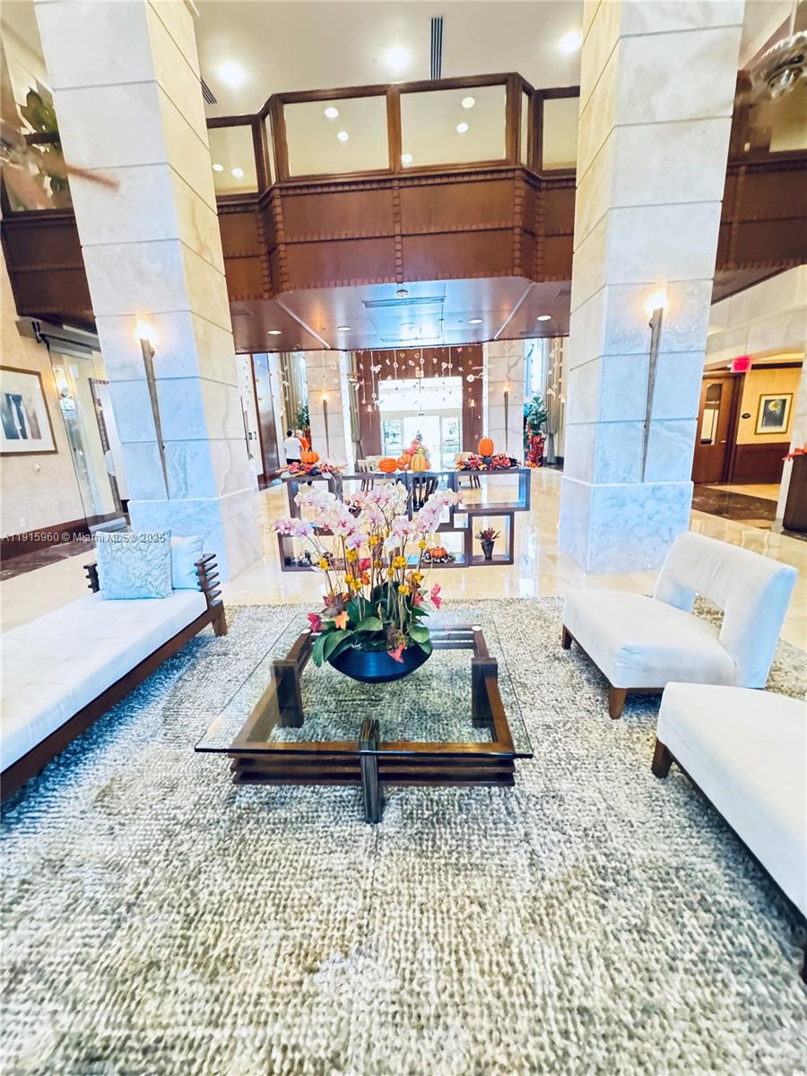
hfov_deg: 85.7
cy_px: 538
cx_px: 404
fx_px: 435
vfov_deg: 102.1
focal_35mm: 14
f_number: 2.2
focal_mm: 2.22
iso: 1250
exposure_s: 1/30
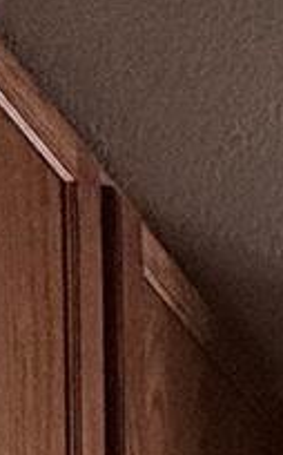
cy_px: 1338
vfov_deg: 11.5
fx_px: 1386
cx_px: 1003
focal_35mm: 112
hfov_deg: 8.4
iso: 160
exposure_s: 1/99
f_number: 2.2
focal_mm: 2.22
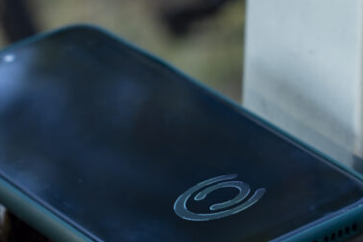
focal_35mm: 205
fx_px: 2067
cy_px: 56
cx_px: 308
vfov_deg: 6.7
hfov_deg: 10.0
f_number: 5.6
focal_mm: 50
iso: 100
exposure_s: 1/40
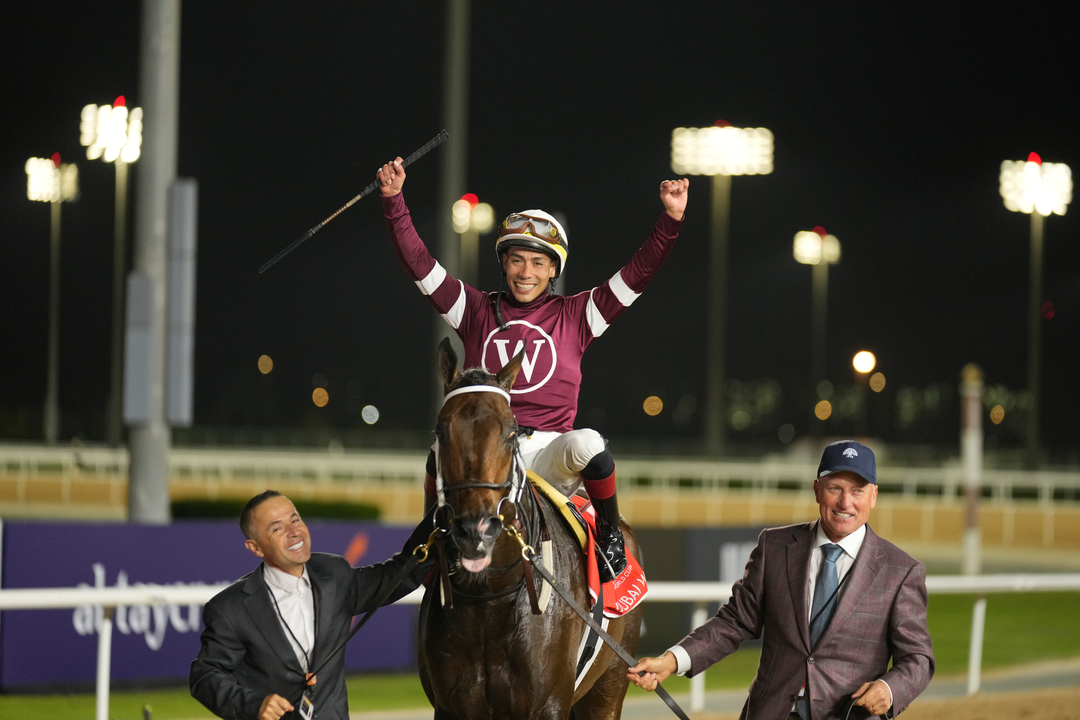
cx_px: 540
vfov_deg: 7.8
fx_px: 5280
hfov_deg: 11.7
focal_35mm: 176
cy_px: 360
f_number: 2.8
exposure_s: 1/640
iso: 2000
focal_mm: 176
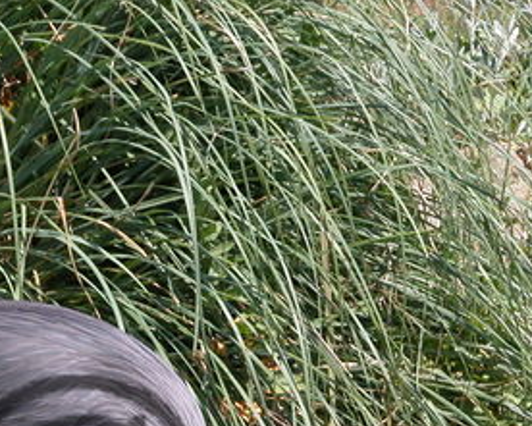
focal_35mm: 419
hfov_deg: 4.6
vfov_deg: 3.7
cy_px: 501
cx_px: 79
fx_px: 6600
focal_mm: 37.7
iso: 100
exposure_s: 1/292
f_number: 5.5
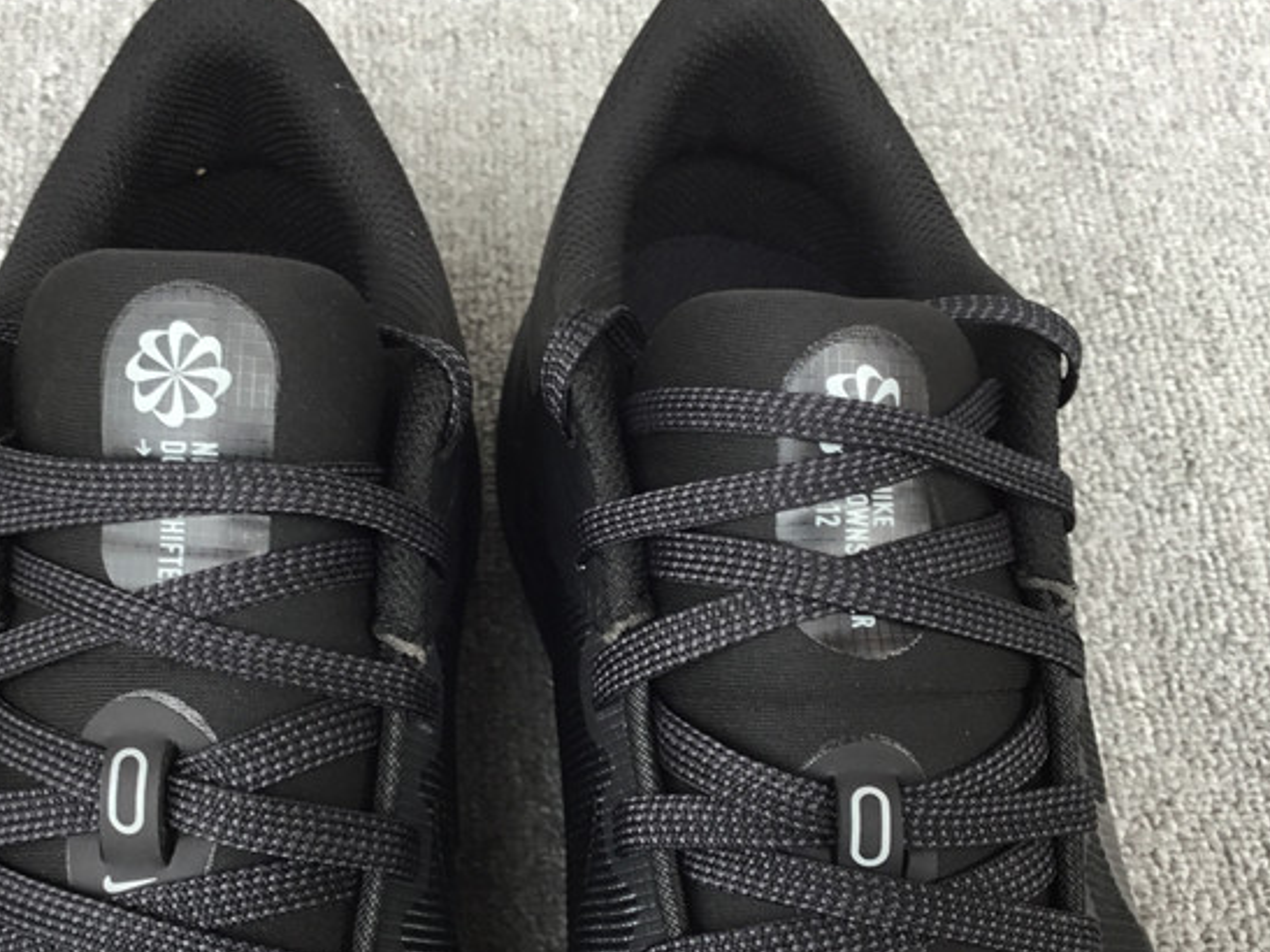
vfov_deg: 28.5
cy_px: 563
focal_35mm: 51
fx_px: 1871
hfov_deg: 37.4
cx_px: 529
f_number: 2.4
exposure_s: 1/50
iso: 32
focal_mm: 3.3
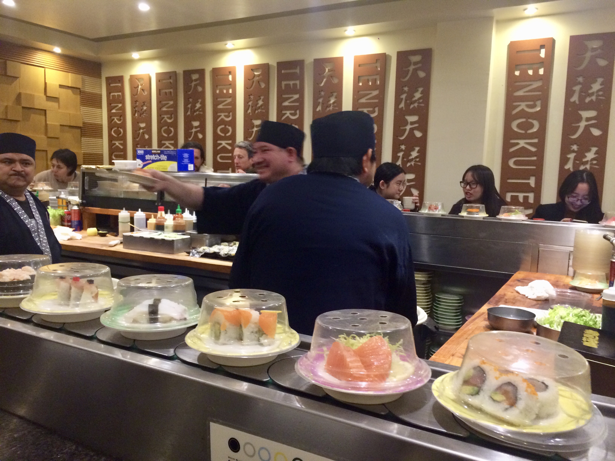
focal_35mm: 29
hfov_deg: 61.7
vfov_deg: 48.2
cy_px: 230
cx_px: 308
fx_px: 515
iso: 250
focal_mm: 4.15
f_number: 2.2
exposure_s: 1/30
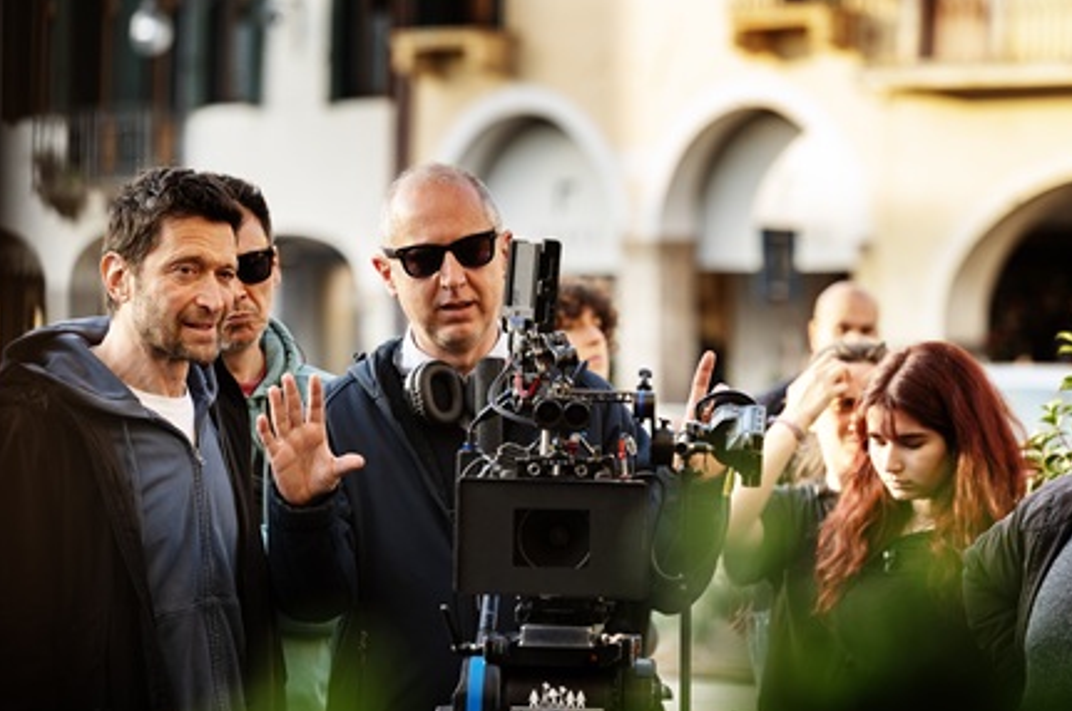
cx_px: 545
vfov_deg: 8.3
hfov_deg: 12.5
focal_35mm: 165
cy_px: 359
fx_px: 4906
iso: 160
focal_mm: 160
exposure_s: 1/125
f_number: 4.5
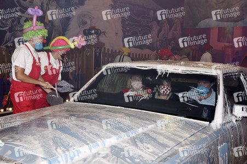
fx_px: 343
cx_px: 124
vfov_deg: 27.0
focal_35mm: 50
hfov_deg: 39.6
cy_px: 82
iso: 800
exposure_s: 1/80
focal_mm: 50
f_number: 6.3
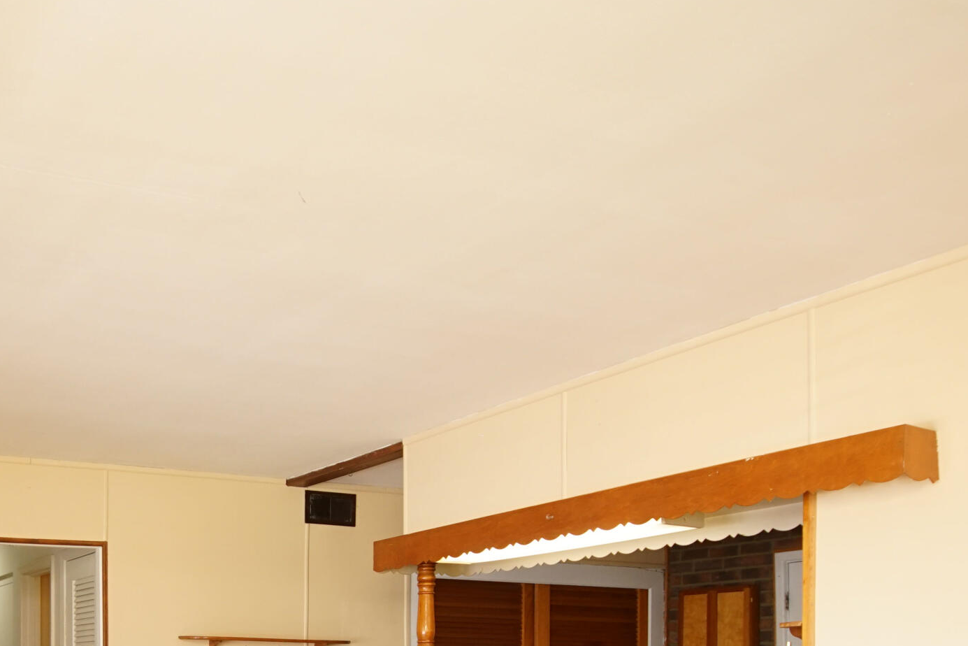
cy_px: 695
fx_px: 1049
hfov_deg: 46.3
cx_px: 162
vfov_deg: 30.8
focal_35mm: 39
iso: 500
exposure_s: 1/60
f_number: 4.5
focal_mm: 12
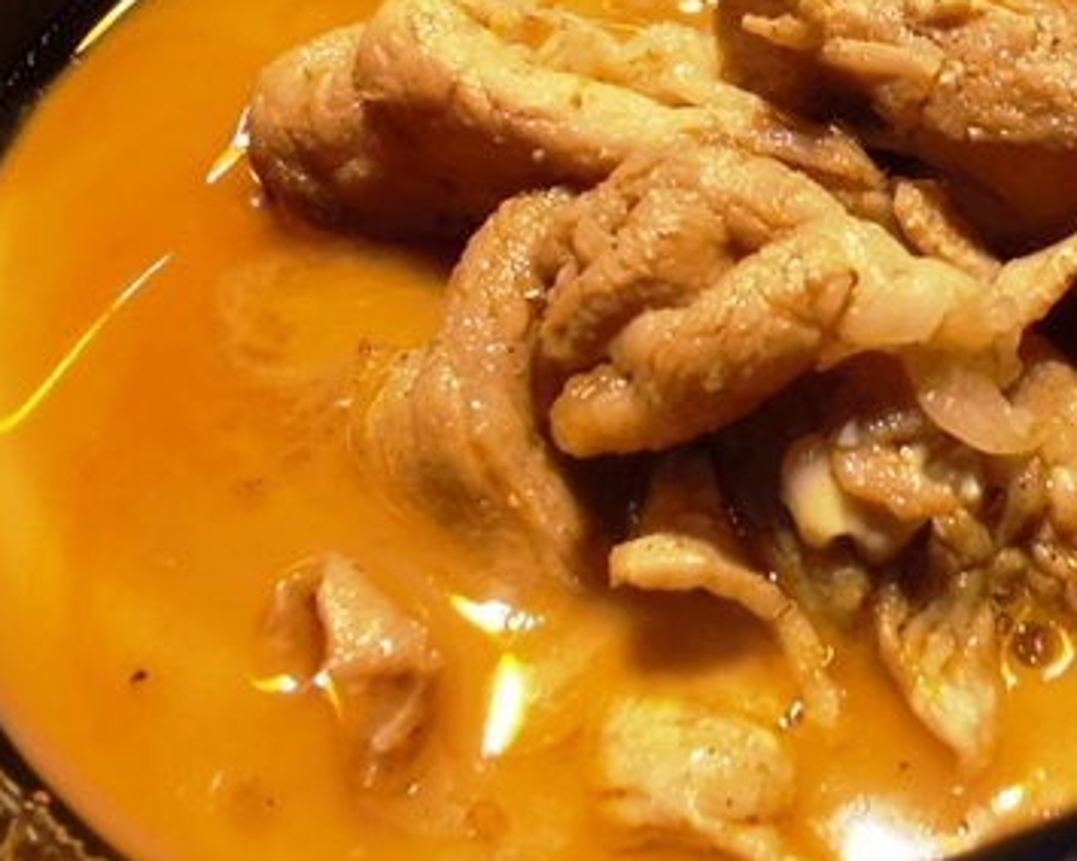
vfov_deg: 24.6
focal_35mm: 61
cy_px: 178
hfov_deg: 30.9
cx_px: 605
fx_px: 1944
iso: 400
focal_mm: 2.35
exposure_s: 1/30
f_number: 2.2
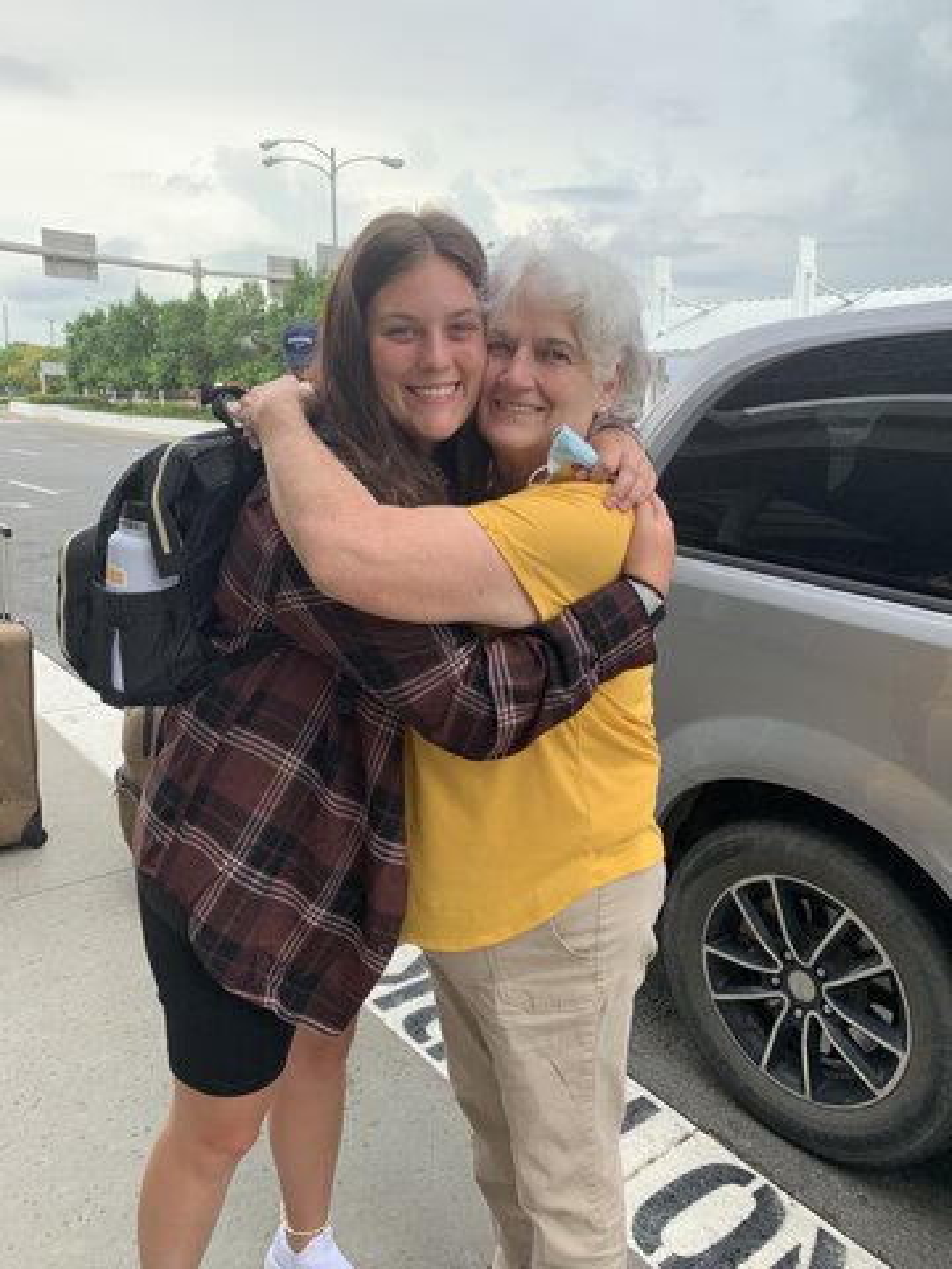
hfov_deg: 53.1
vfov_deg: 67.3
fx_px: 953
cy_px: 634
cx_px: 476
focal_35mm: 26
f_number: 1.8
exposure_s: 1/231
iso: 25
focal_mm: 4.25
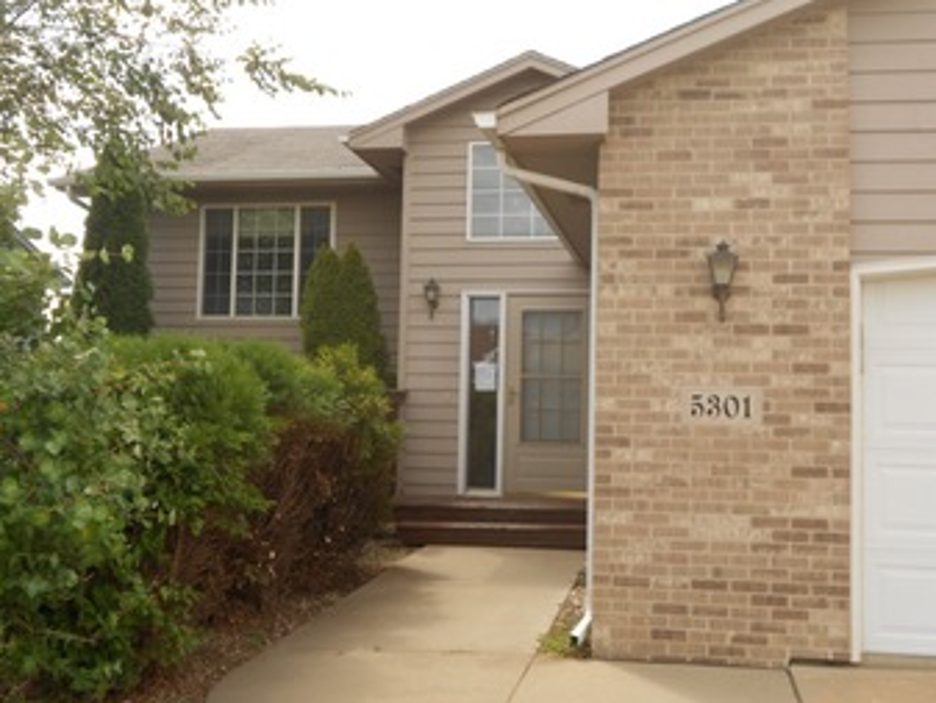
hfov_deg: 49.0
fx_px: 1028
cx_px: 464
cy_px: 356
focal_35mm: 38
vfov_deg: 37.7
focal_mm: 6.7
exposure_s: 1/320
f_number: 3.9
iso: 80
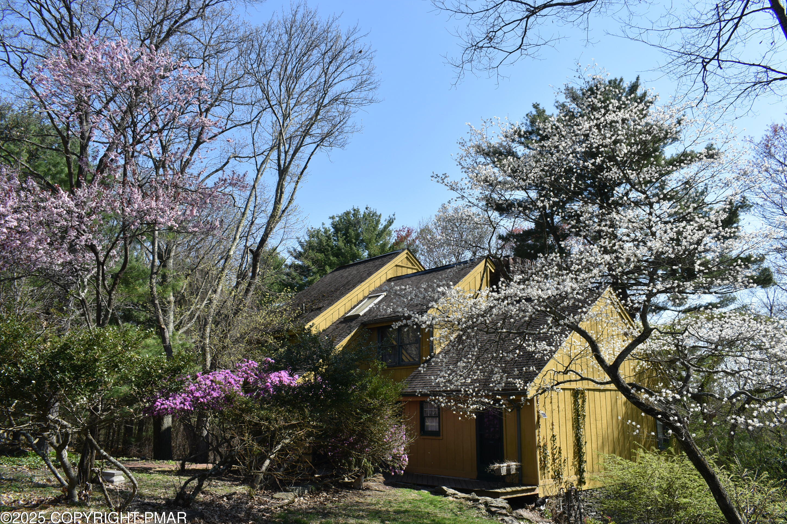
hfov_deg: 65.5
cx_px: 407
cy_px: 271
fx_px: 612
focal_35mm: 28
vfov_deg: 46.4
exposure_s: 1/250
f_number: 8
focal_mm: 18
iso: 140
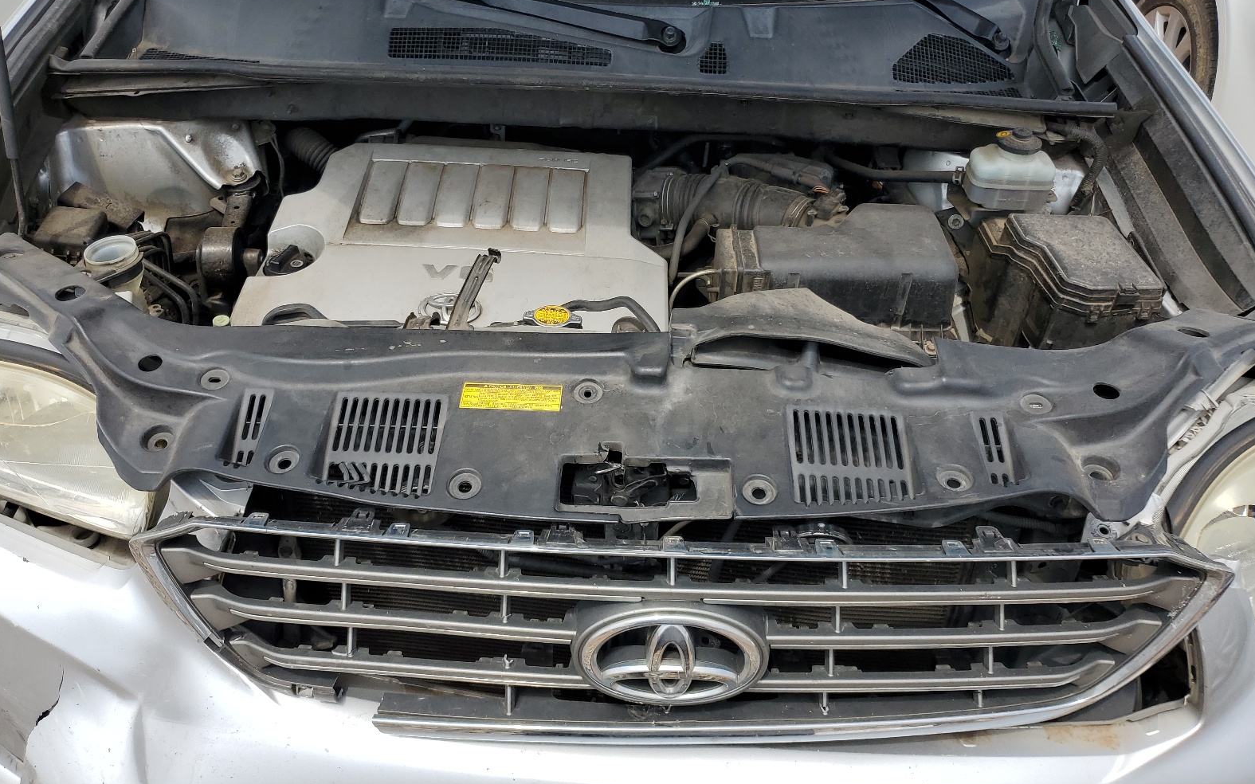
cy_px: 339
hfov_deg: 66.5
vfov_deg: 44.4
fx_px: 958
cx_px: 622
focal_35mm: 28
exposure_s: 1/3333
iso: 50
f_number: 1.5
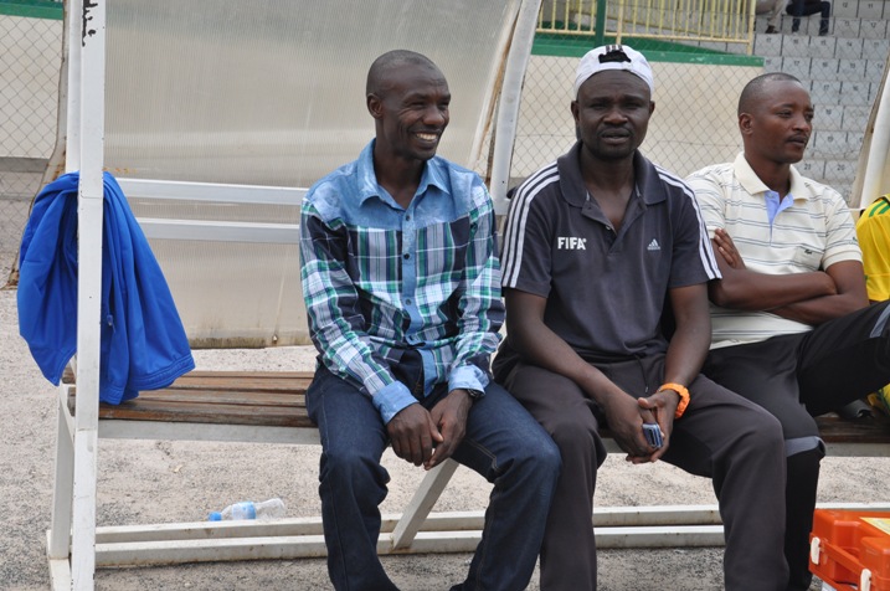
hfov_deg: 31.9
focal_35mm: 63
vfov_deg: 21.5
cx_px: 445
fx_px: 1555
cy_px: 296
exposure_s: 1/320
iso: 500
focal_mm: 42
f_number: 9
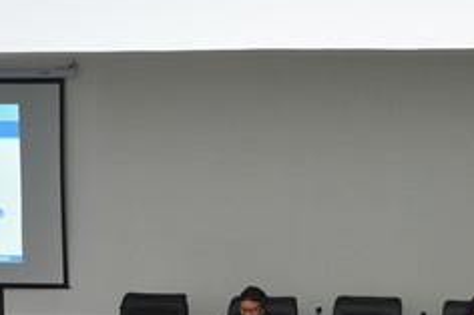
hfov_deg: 21.2
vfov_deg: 14.1
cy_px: 307
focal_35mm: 95
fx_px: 1253
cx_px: 362
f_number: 4
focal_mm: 25
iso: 200
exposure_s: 1/15
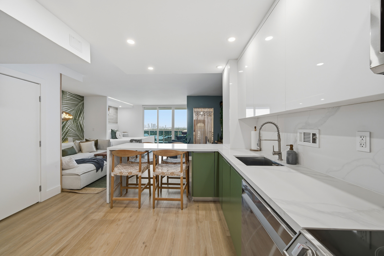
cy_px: 128
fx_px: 139
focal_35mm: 13
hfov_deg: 108.3
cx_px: 192
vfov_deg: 85.4
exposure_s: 1/1250
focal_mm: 13
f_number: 8
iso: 320
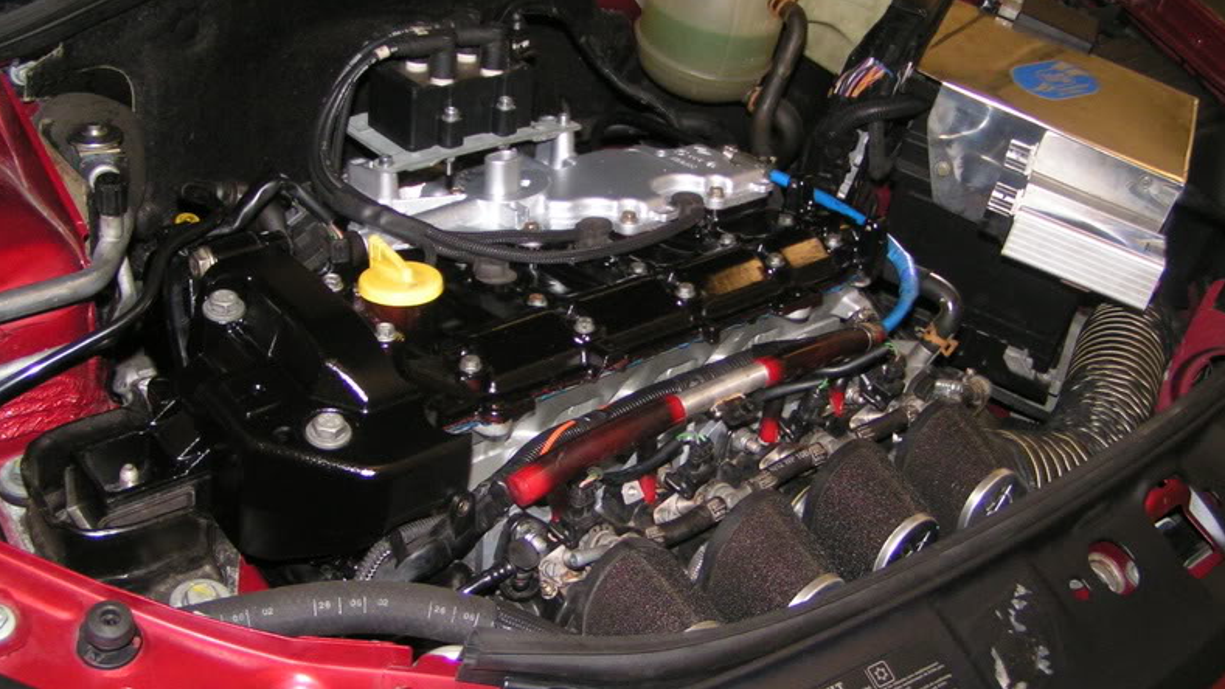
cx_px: 616
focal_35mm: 42
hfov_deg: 48.4
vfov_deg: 28.4
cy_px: 337
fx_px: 1364
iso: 200
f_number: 2.8
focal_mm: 5.8
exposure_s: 1/40
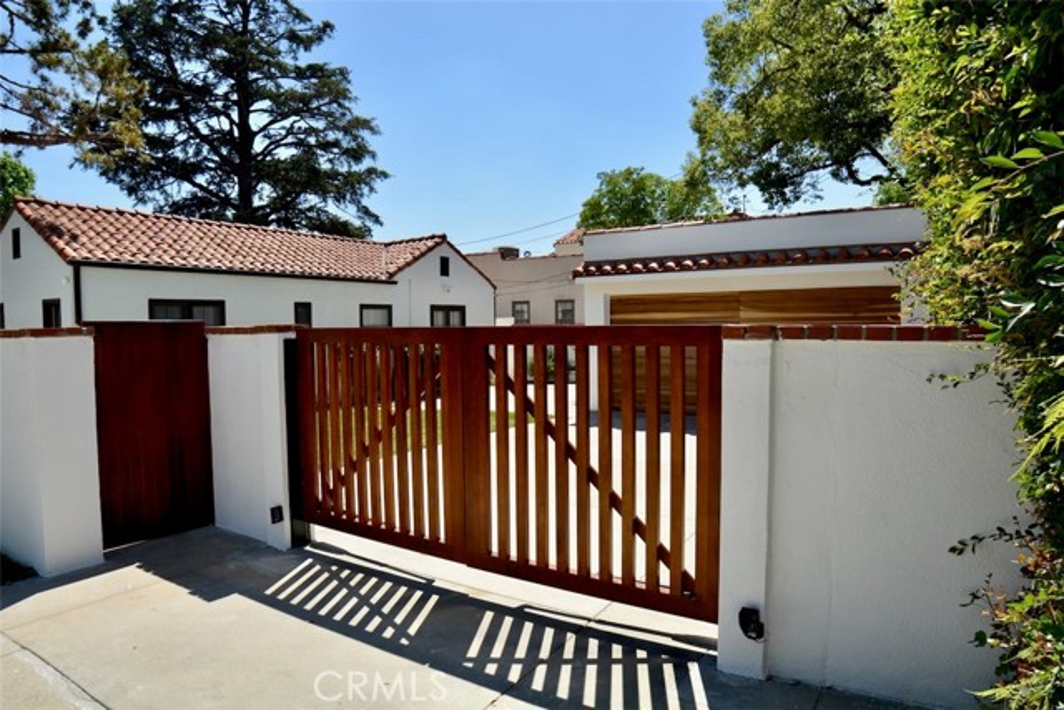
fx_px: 621
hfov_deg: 81.2
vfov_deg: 59.5
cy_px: 355
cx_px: 532
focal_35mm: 21
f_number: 9
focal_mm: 14
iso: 100
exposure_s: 1/320
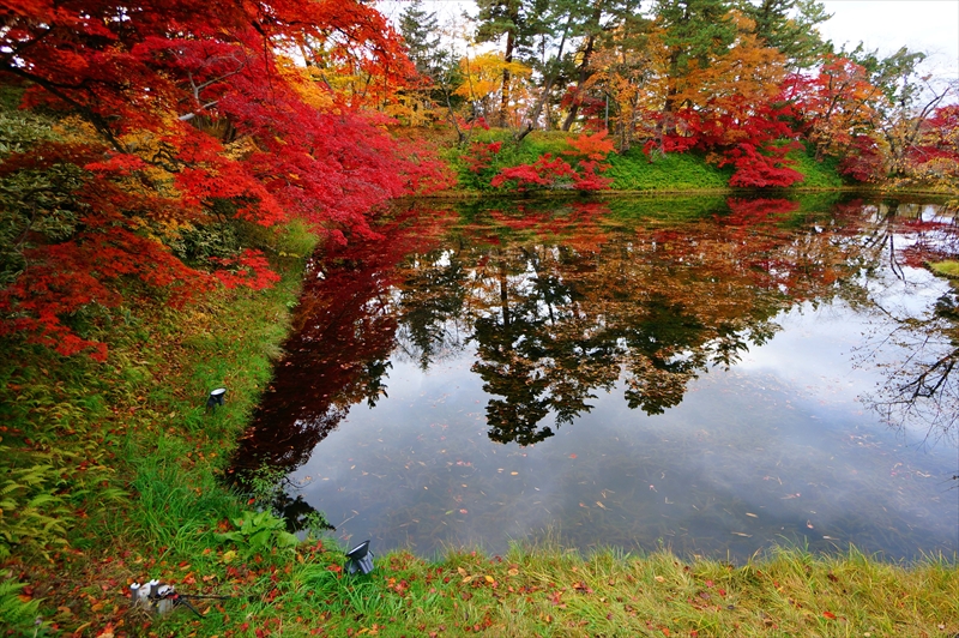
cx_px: 480
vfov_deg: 63.1
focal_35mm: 20
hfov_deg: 85.5
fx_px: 519
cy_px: 319
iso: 160
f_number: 4
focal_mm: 13
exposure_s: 1/60
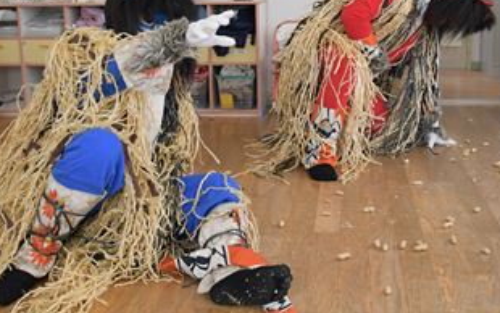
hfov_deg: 38.7
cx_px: 321
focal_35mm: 52
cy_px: 93
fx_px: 706
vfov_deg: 24.8
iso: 1600
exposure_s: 1/250
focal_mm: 21
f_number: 6.3
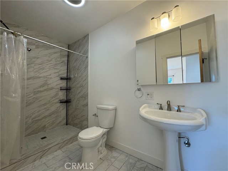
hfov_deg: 102.1
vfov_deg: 85.7
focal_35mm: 14
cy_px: 86
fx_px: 92
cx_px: 114
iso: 200
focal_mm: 2.22
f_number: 2.2
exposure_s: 1/120
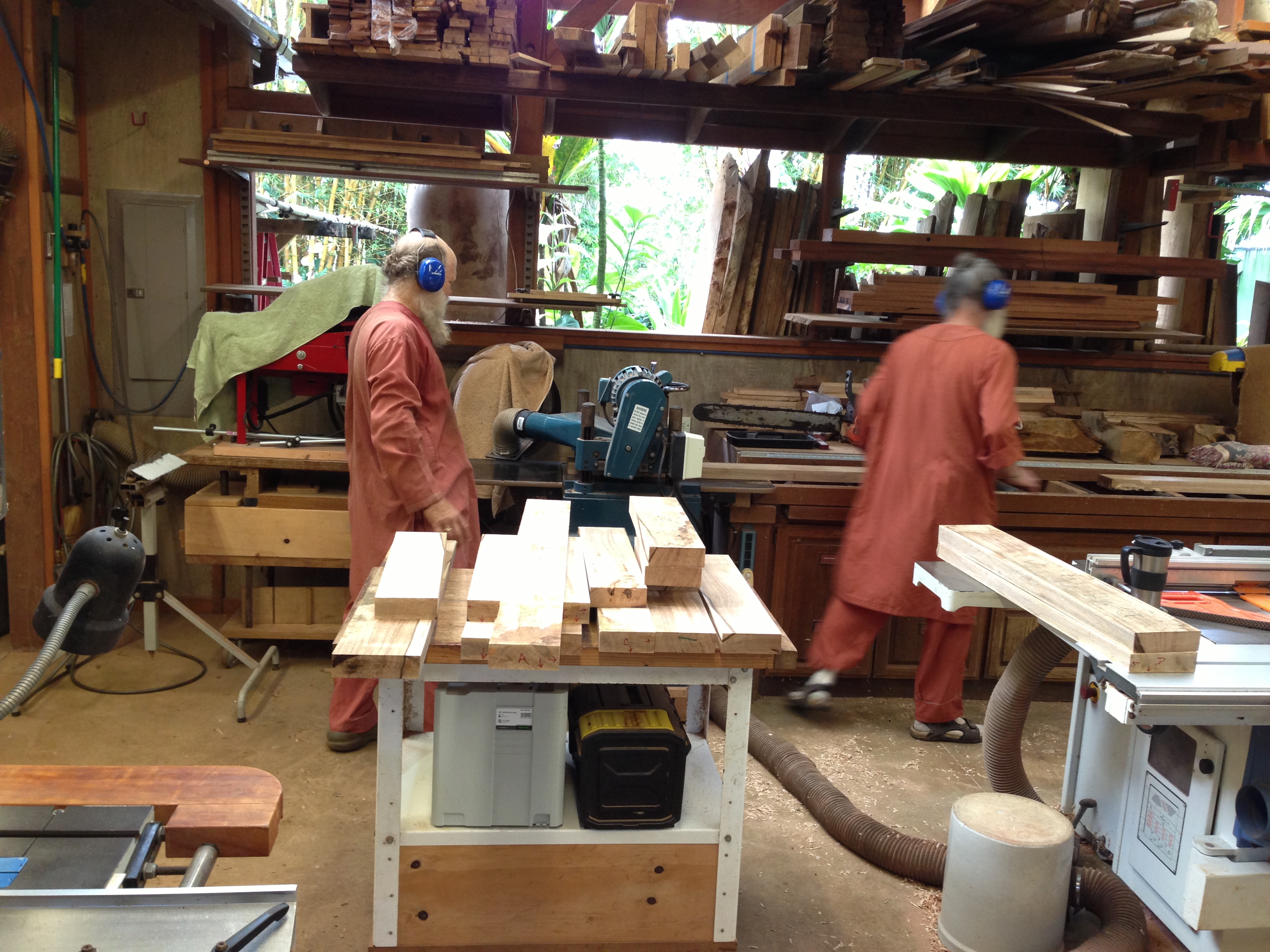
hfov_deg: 55.4
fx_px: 1211
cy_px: 476
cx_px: 635
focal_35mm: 33
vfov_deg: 42.9
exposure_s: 1/24
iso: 100
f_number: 2.4
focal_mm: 4.13
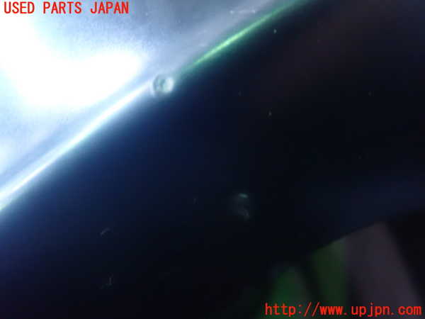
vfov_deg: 46.8
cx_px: 212
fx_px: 368
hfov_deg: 60.0
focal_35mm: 30
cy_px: 160
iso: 1600
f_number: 2.3
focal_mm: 5.5
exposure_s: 1/15
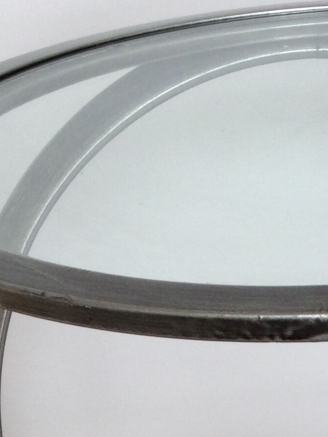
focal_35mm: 114
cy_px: 654
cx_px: 353
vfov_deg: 15.9
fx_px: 1440
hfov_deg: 12.8
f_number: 2.4
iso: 25
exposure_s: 1/100
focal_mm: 3.3
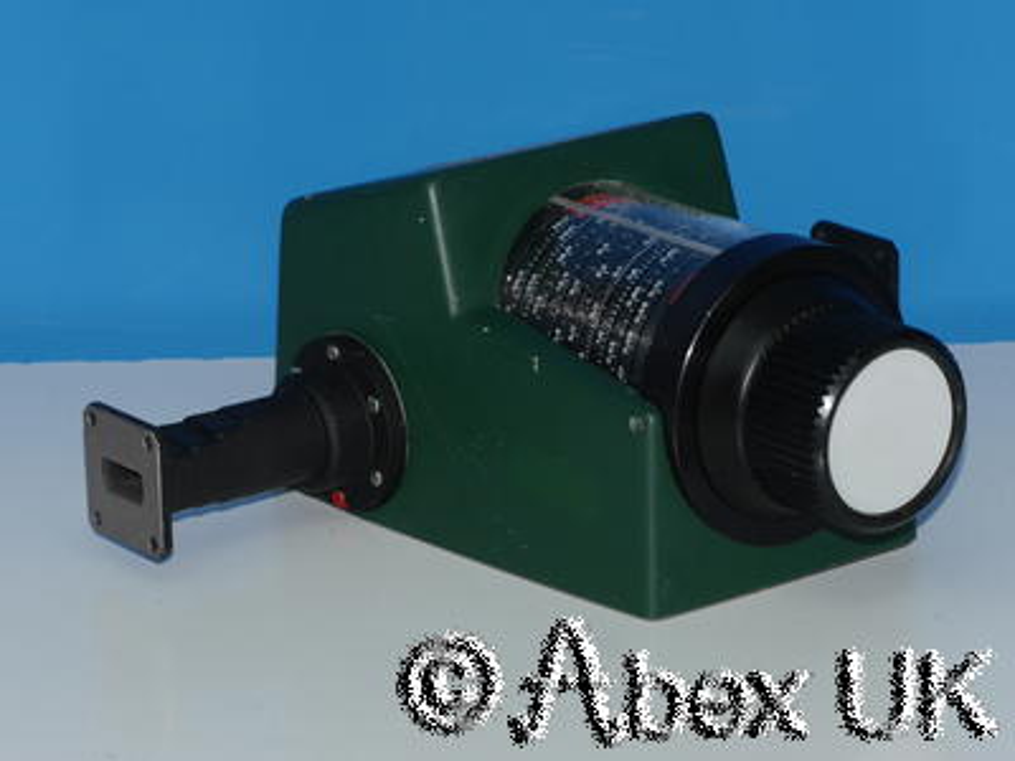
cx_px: 508
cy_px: 380
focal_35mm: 154
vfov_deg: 9.6
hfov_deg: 12.8
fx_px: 4516
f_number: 11
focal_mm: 77
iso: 400
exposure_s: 1/60
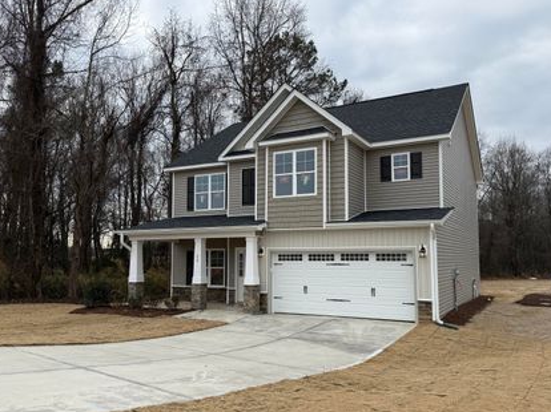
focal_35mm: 29
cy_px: 220
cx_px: 281
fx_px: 461
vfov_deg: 48.2
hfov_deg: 61.7
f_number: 1.78
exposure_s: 1/2907
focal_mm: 6.76
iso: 80
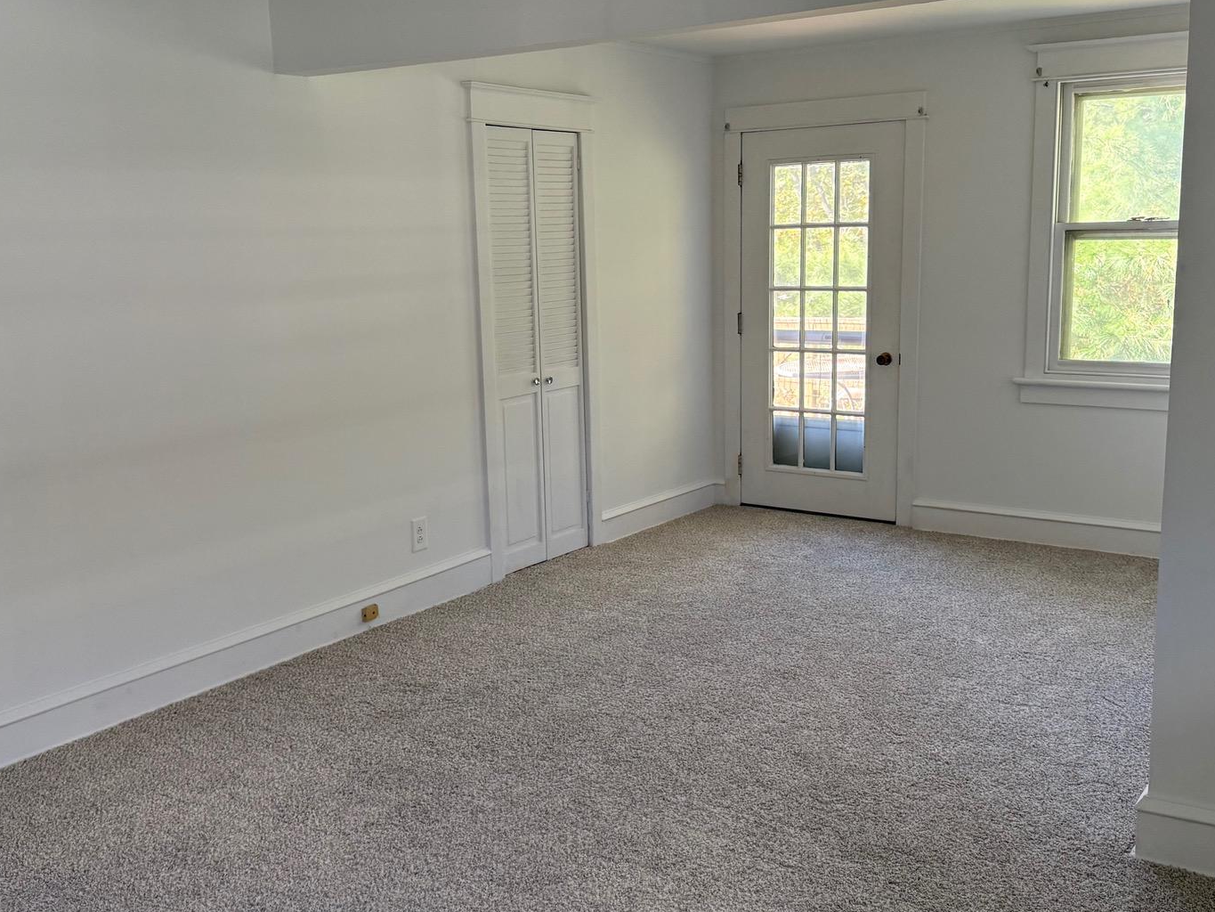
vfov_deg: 39.7
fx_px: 1264
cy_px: 452
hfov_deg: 51.3
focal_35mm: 36
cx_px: 602
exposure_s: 1/84
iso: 200
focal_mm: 6.76
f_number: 1.78
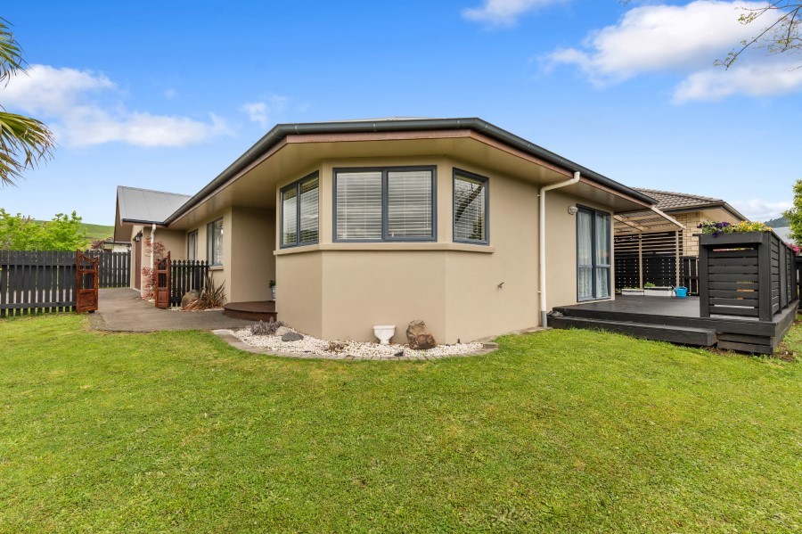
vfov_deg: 73.7
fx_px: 356
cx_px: 401
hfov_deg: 96.8
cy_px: 267
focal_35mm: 16
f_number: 7.1
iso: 100
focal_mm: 16
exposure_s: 1/250
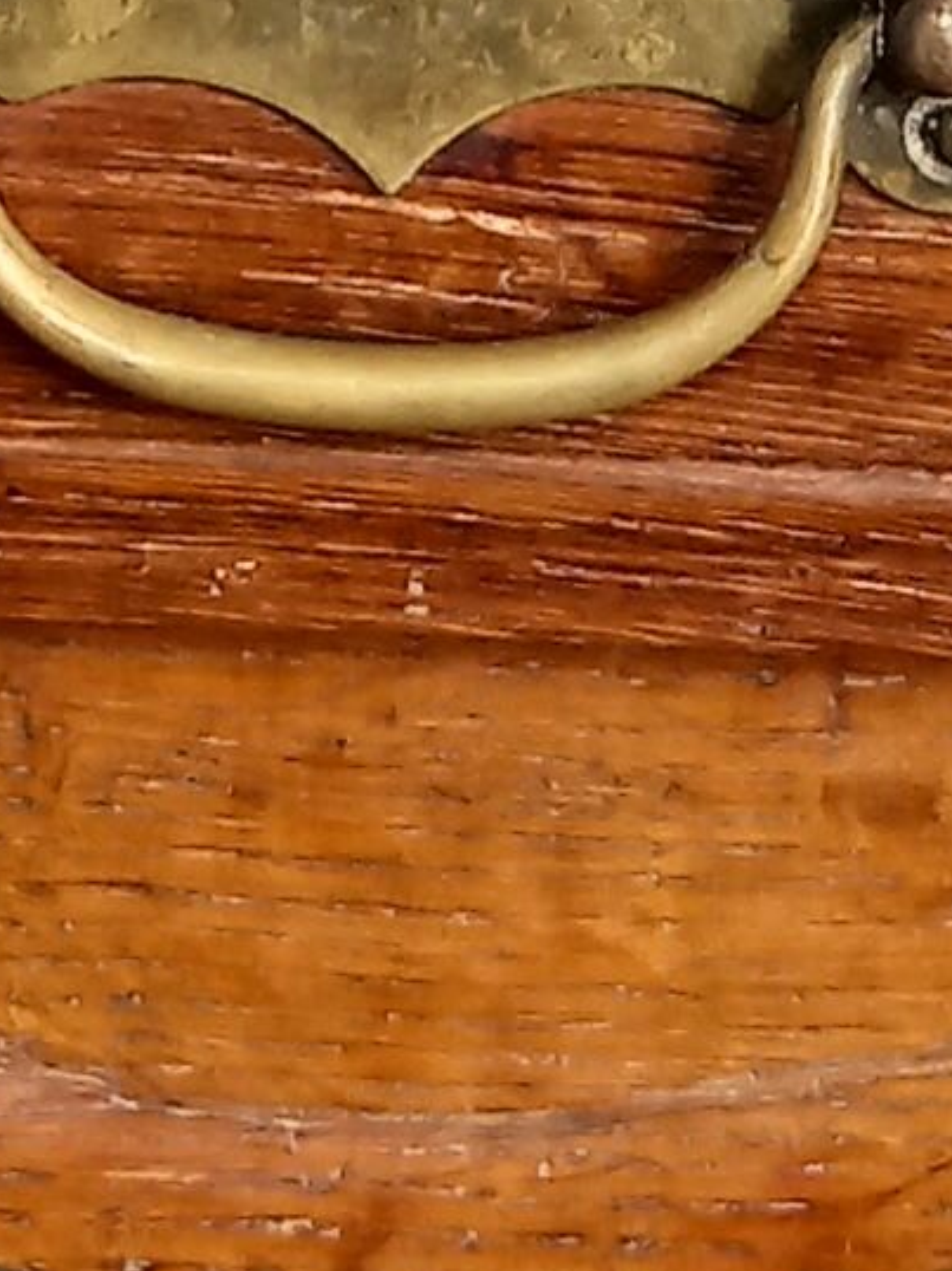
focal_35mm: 186
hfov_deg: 8.0
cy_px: -621
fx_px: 6826
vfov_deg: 10.3
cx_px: 527
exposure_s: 1/50
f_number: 2
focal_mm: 4.6
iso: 200
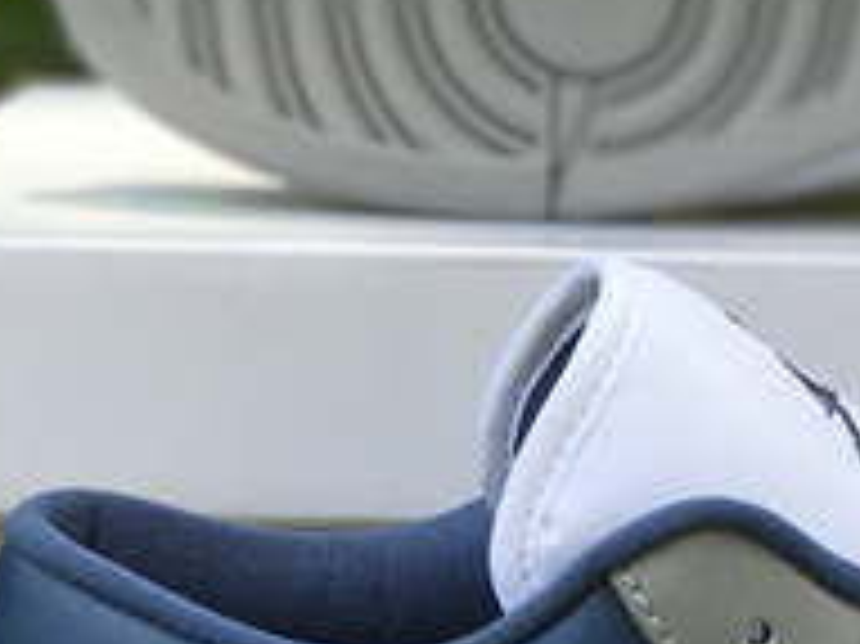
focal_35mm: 221
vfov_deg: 6.7
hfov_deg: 8.9
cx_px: 1022
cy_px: 426
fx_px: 5487
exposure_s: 1/336
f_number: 2.8
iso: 20
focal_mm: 6.6
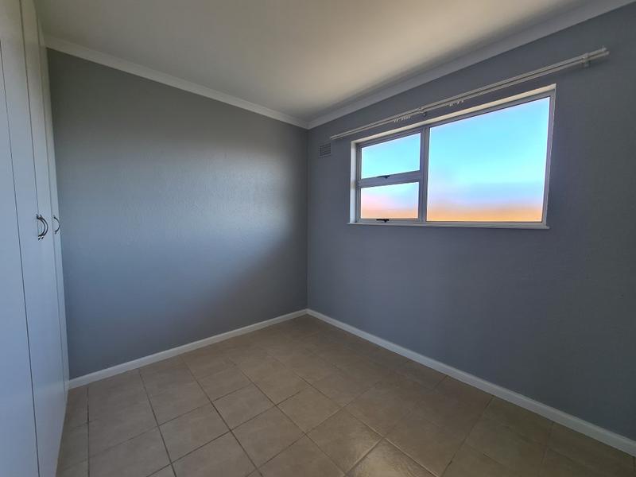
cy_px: 238
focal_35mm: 13
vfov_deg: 89.9
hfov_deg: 106.2
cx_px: 318
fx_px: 239
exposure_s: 1/129
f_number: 2.2
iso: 50
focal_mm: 2.2
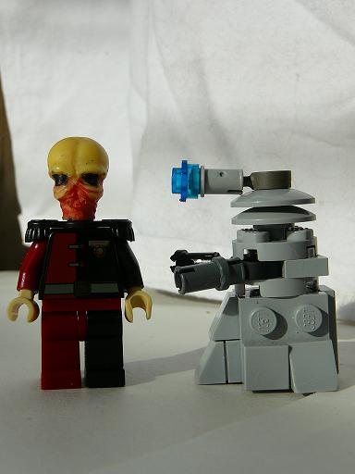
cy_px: 237
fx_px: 615
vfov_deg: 42.1
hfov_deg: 32.2
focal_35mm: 45
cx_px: 178
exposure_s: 1/500
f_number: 5.6
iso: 80
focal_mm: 6.7
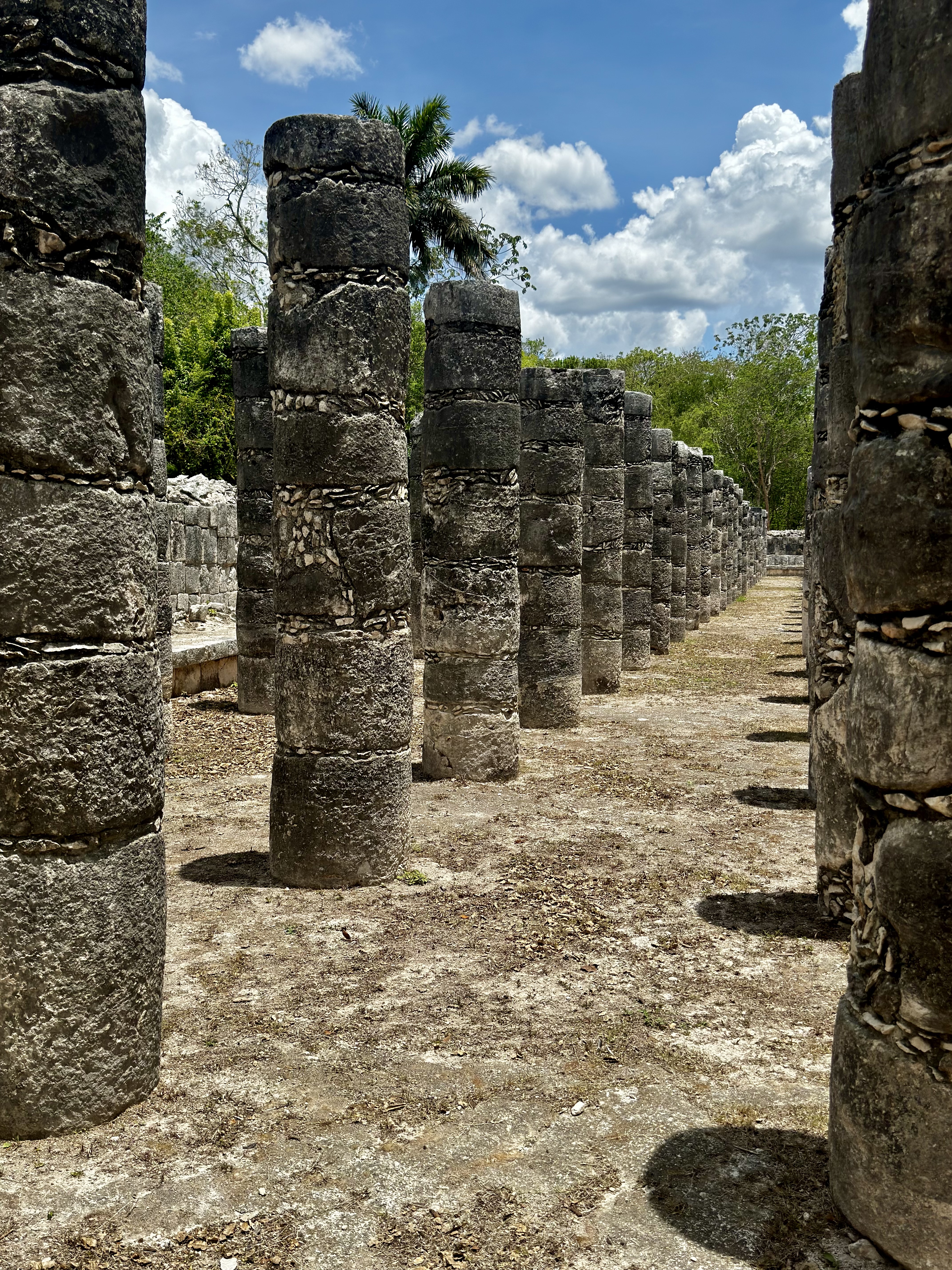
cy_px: 635
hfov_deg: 40.7
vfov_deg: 52.6
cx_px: 476
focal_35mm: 35
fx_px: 1283
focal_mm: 6.76
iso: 100
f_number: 1.78
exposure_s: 1/6410
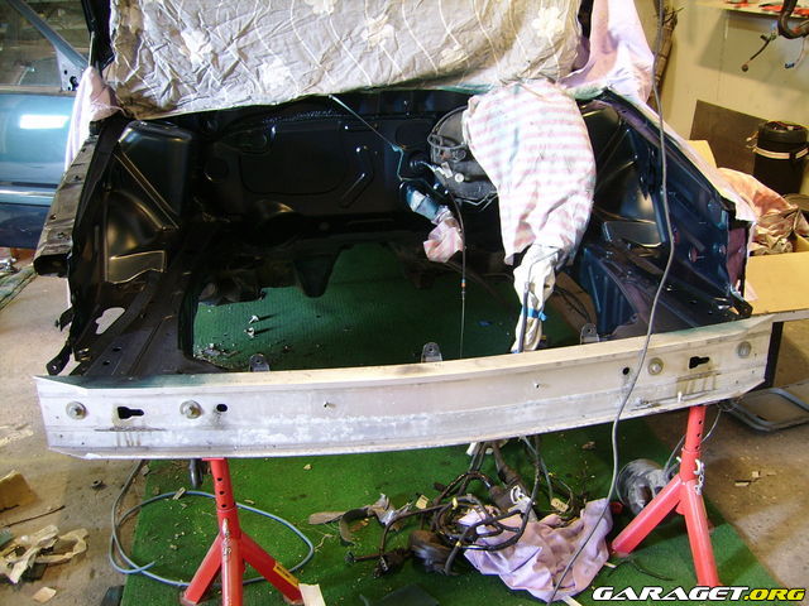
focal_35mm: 35
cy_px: 303
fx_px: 818
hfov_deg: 52.6
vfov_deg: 40.7
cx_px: 404
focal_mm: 5.95
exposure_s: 1
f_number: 2.8
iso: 100
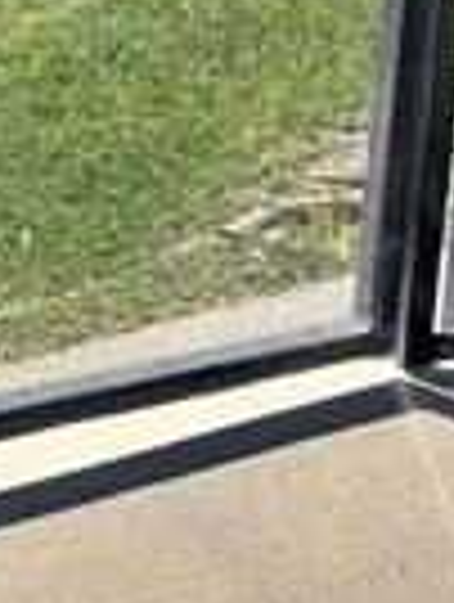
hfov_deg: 10.7
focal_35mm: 124
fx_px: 2162
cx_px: -530
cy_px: -63
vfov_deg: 15.4
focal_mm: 5.1
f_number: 1.6
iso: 50
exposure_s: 1/951
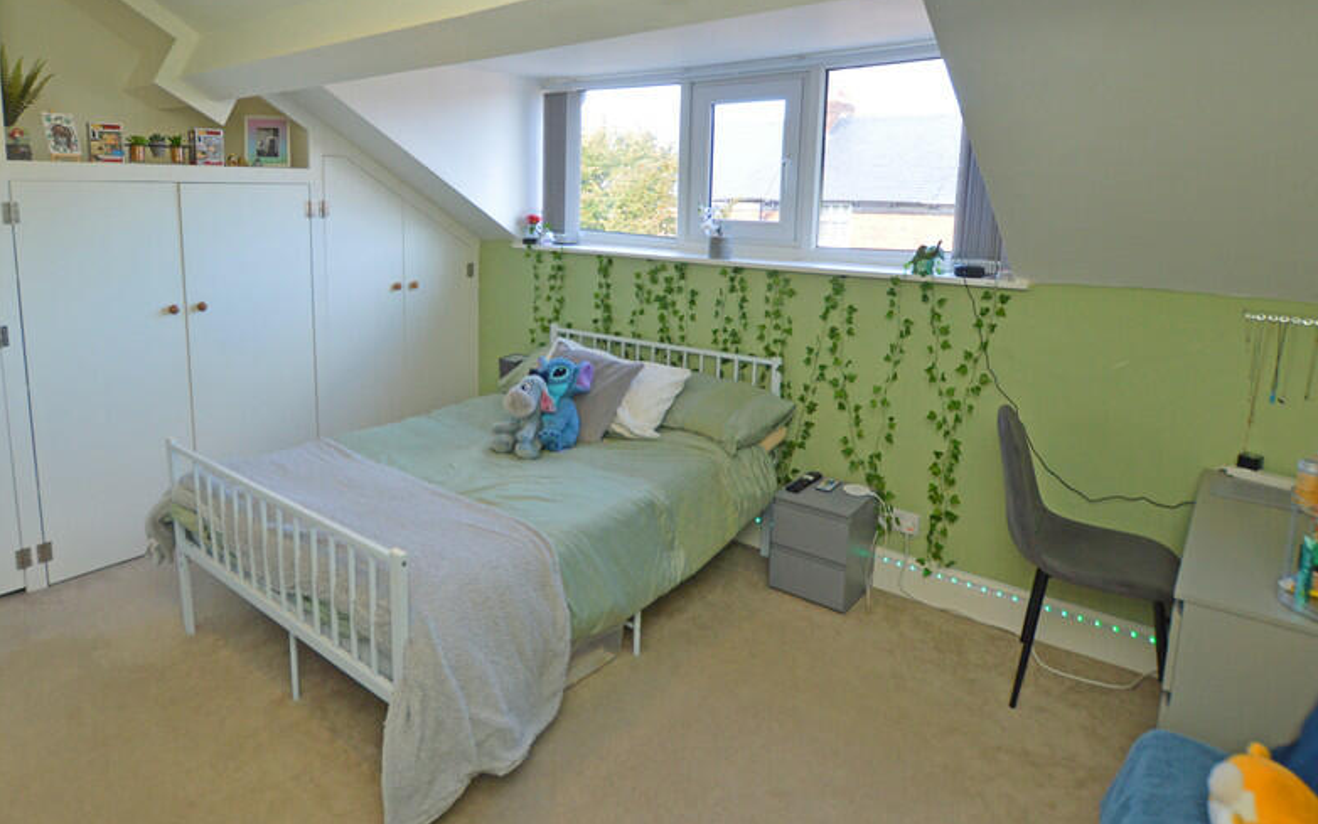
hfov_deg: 84.1
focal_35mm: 20
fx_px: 718
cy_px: 309
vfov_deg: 58.9
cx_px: 536
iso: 400
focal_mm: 10
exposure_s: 1/80
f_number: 4.5
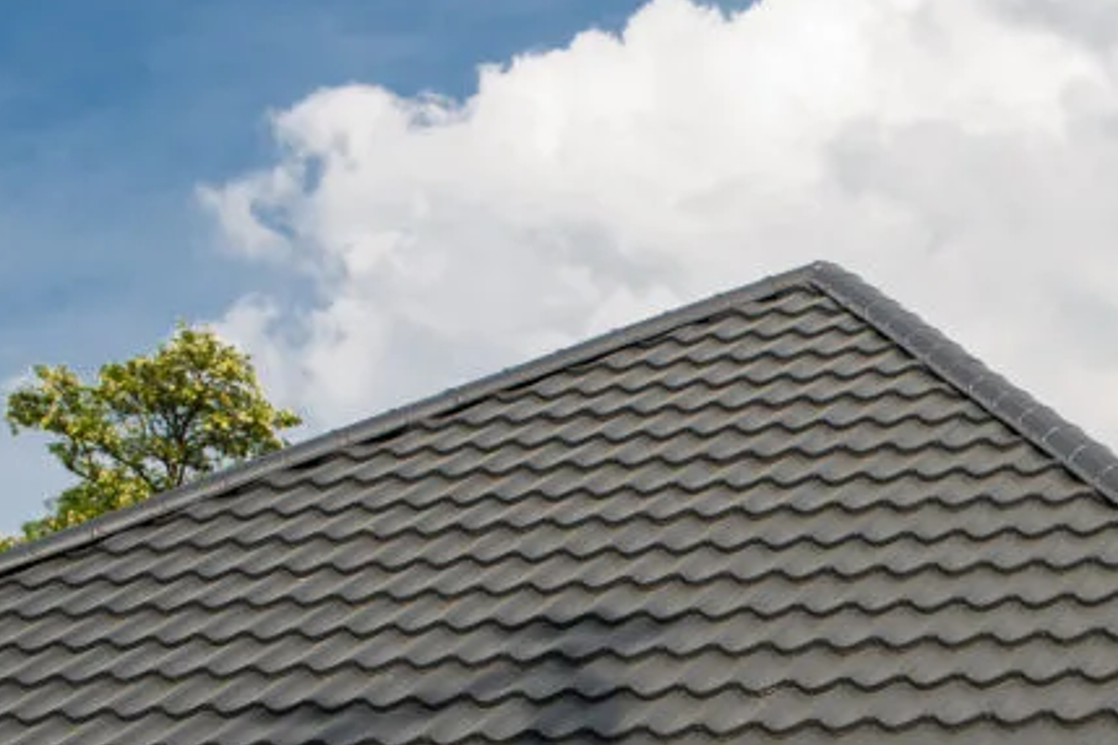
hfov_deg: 19.2
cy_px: 823
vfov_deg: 13.7
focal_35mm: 98
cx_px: 1459
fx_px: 3043
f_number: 4
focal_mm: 35
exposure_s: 1/320
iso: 64
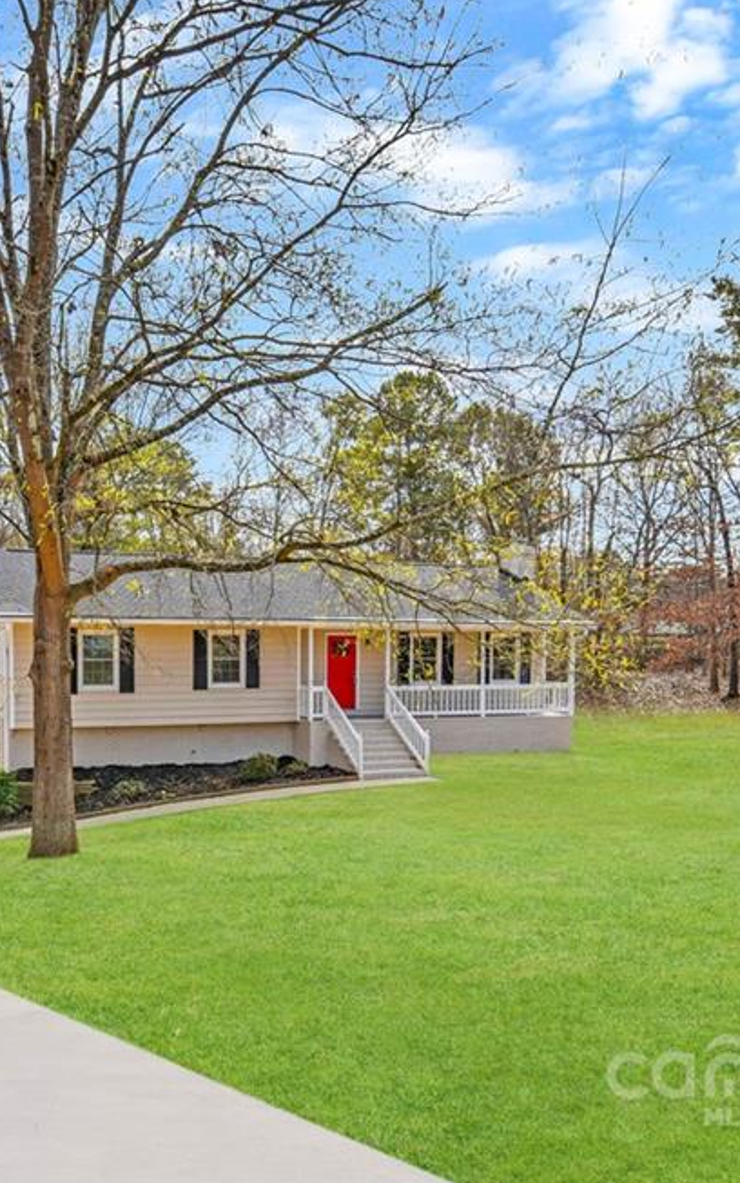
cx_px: 221
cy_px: 581
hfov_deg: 49.8
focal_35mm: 24
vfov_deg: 74.8
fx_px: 774
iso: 200
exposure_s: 1/250
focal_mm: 15
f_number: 8
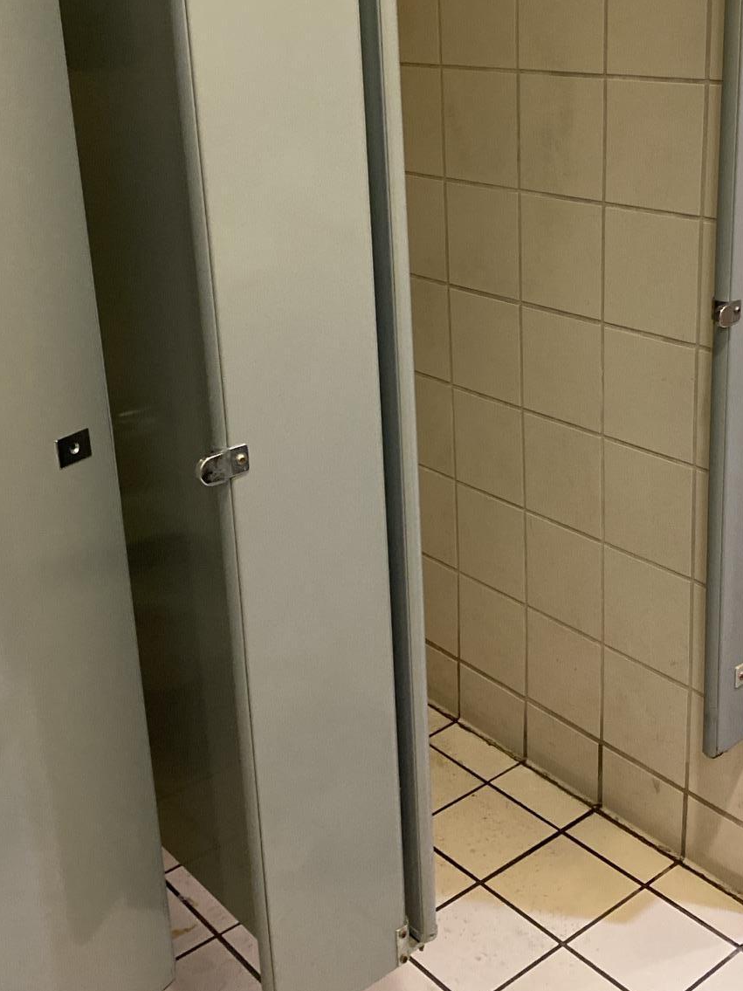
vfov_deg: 42.6
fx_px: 1259
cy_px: 375
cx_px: 444
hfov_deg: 32.8
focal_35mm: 44
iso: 400
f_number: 1.8
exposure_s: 1/60
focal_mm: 4.25
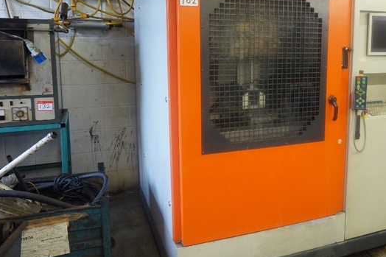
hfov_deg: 56.7
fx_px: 354
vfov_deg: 39.7
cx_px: 236
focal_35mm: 33
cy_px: 96
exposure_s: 1/160
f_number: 4
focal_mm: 16
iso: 1600
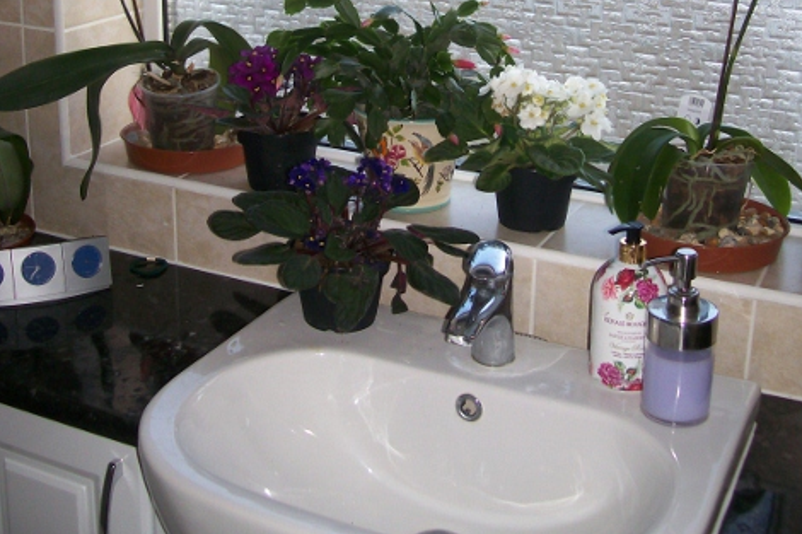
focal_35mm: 51
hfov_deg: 38.9
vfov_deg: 25.4
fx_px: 1136
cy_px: 22
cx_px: 403
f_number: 2.7
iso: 80
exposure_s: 1/144
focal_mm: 6
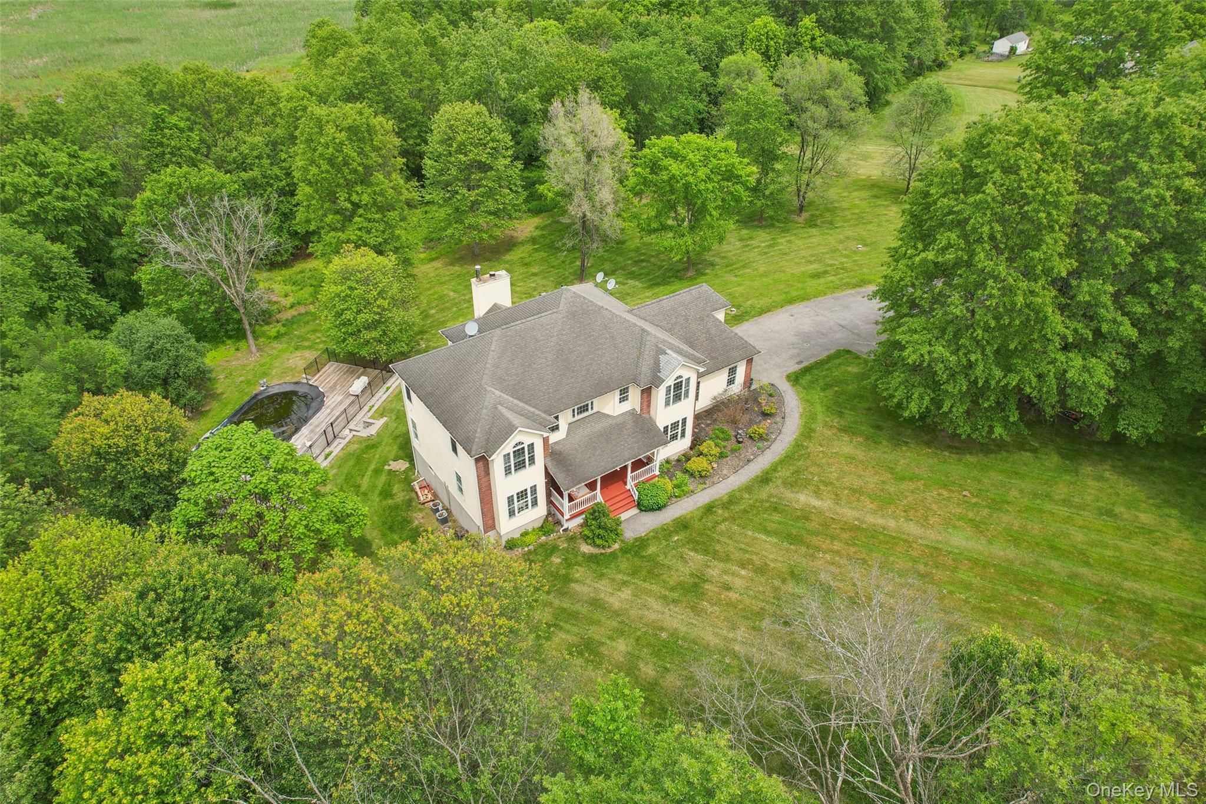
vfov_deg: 57.2
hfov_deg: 78.6
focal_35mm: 22
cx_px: 603
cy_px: 402
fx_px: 737
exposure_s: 1/640
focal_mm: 8.4
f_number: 2.8
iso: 100
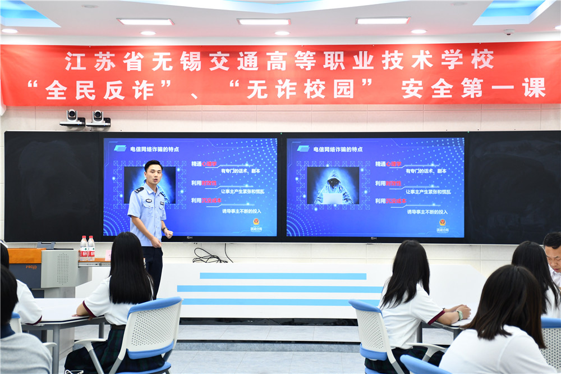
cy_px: 187
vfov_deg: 21.6
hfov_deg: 31.9
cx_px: 280
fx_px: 981
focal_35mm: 63
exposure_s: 1/125
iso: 900
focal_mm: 42
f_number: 4.5
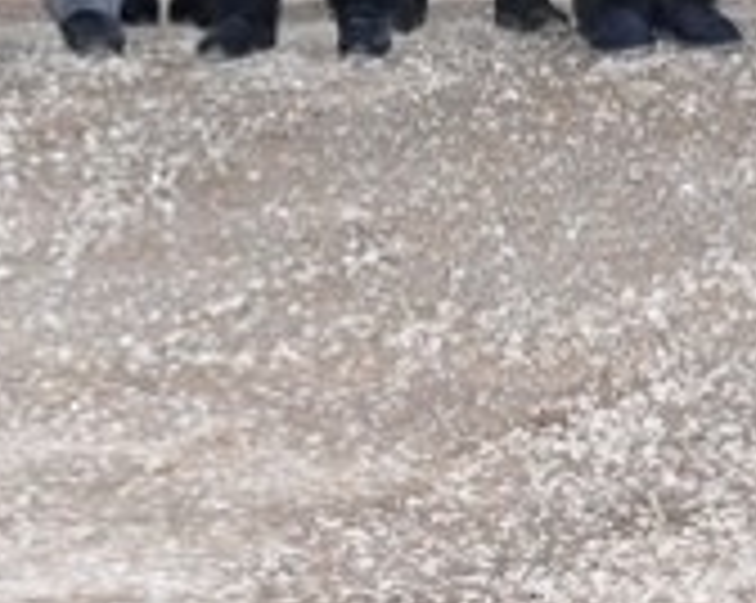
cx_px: 904
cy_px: -1107
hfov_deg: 9.2
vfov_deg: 6.8
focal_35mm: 208
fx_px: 4649
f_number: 8
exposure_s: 1/200
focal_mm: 31
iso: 2000
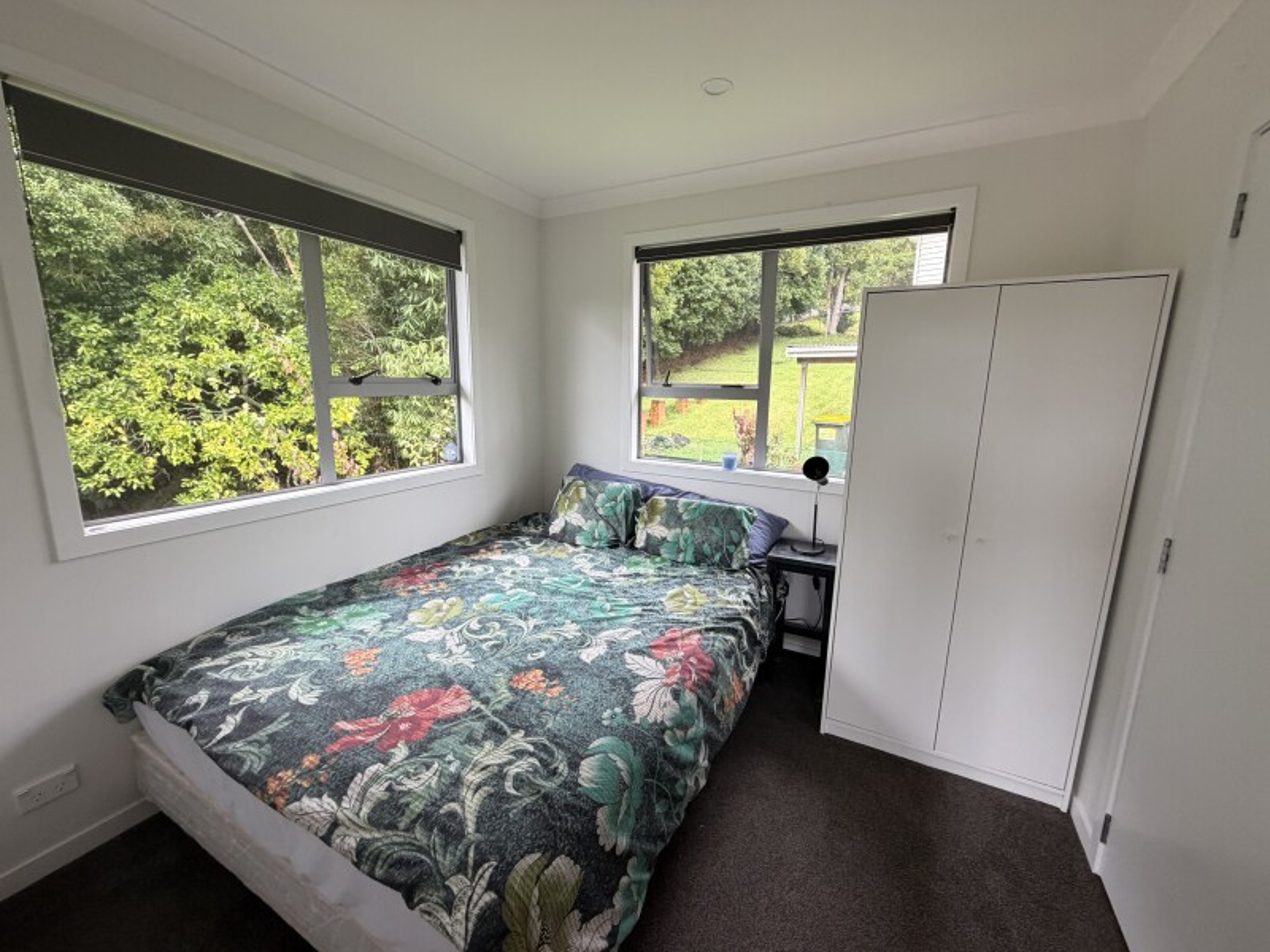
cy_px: 476
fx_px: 514
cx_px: 635
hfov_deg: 102.1
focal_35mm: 14
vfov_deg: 85.7
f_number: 2.2
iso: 200
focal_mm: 2.22
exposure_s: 1/121
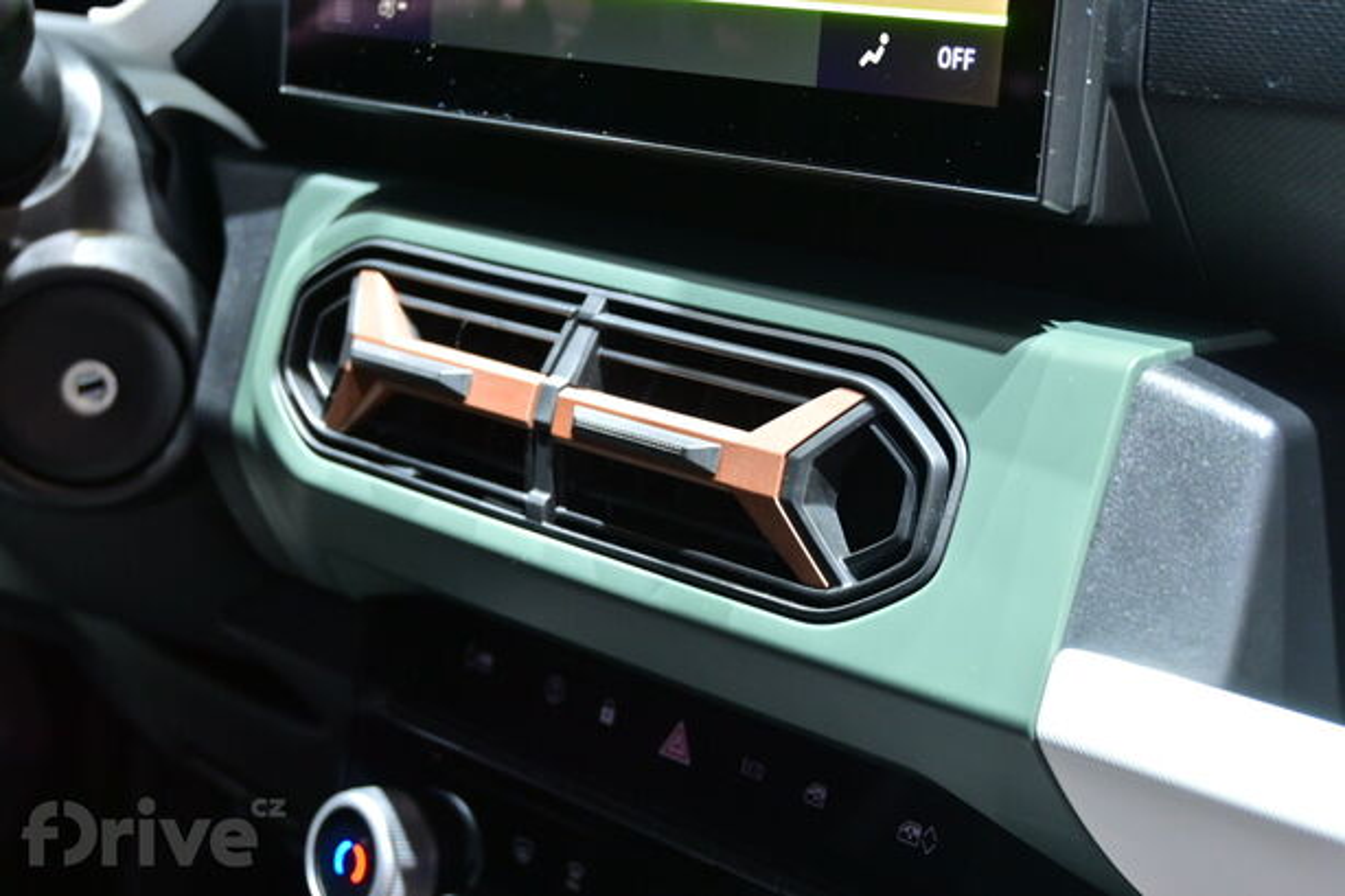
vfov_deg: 22.1
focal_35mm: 62
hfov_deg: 32.6
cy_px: 448
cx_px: 672
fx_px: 2297
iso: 800
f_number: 6.3
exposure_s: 1/25
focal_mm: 41
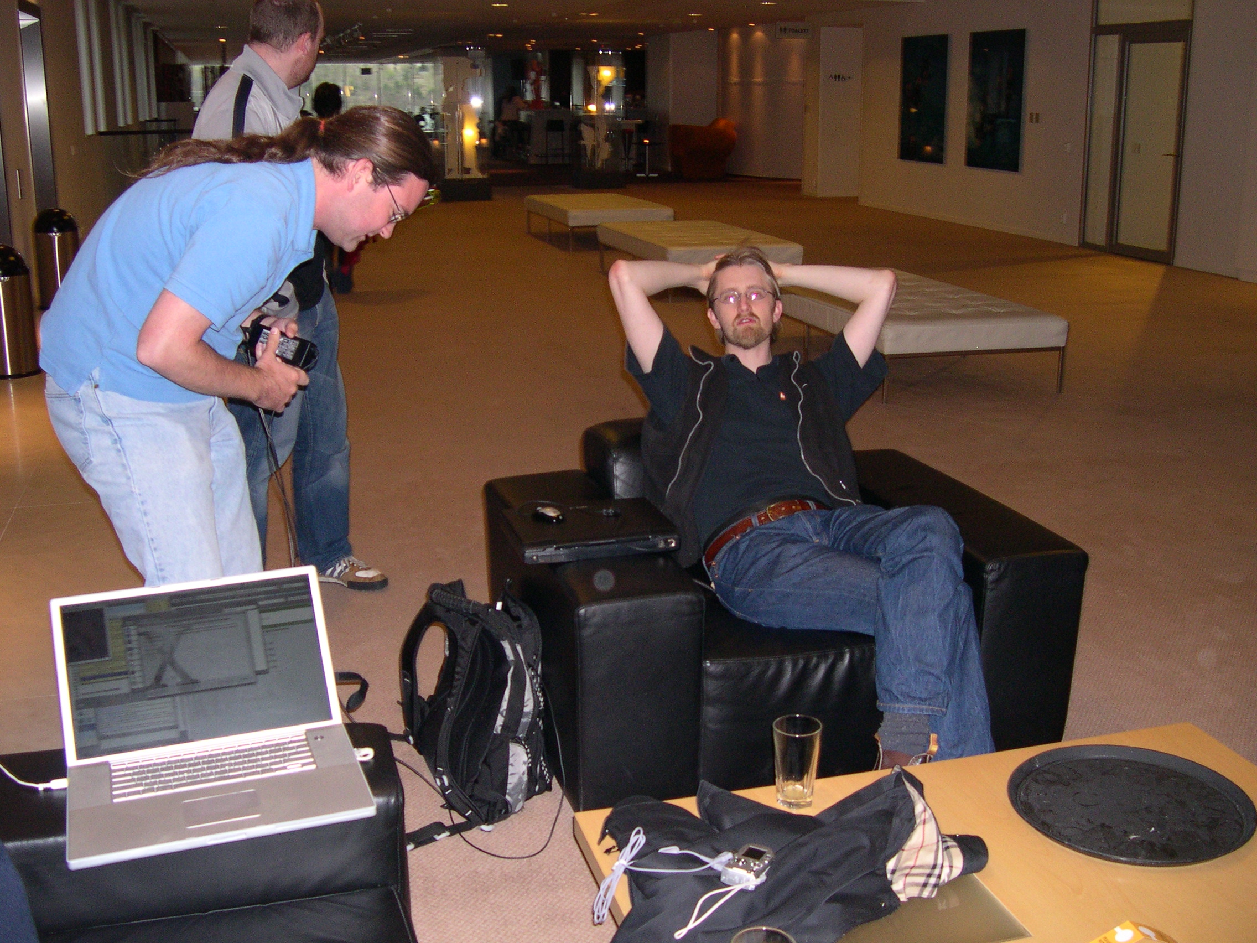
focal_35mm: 38
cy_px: 472
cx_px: 628
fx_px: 1380
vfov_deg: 37.7
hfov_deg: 49.0
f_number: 2.8
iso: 342
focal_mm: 8
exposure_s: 1/60
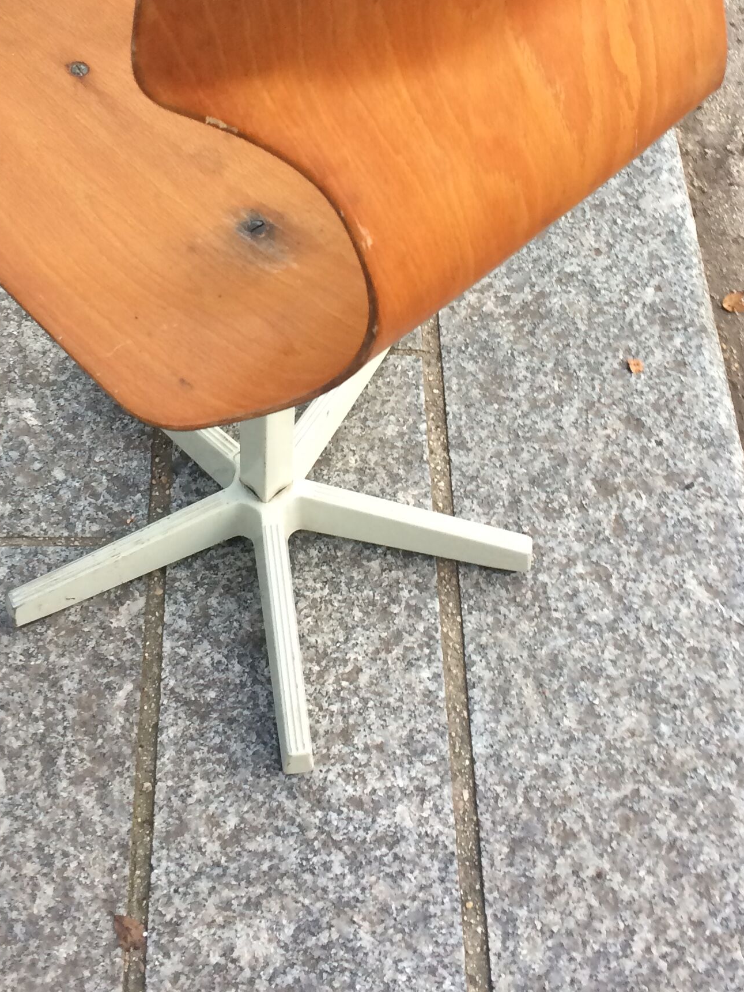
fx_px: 1576
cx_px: 338
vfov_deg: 34.4
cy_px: 282
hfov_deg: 26.6
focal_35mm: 55
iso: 40
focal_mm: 4.15
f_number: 2.2
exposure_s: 1/33
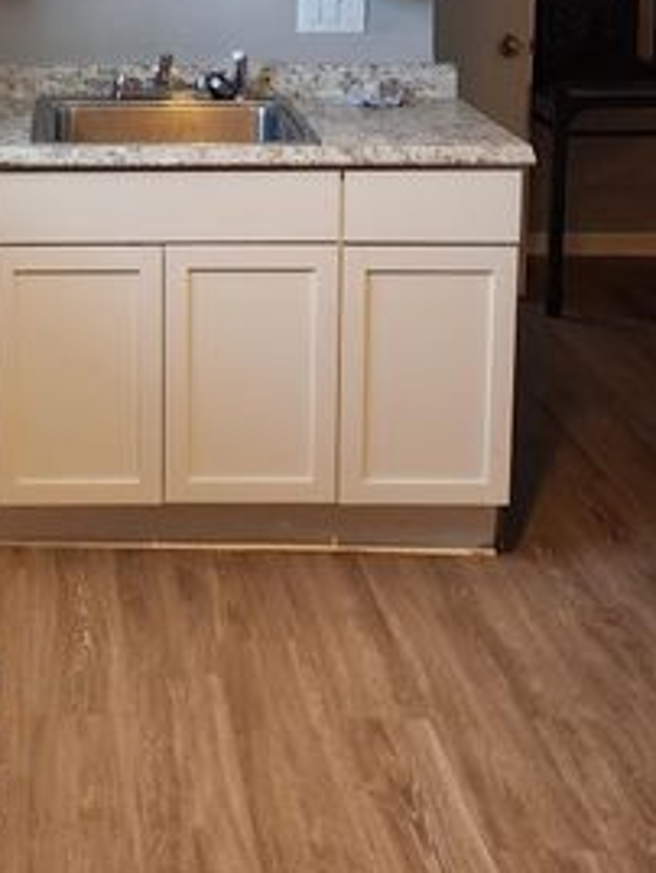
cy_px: 47
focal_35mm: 57
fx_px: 1439
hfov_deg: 24.9
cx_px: 68
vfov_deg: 31.7
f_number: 1.8
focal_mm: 6.4
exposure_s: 1/60
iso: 640
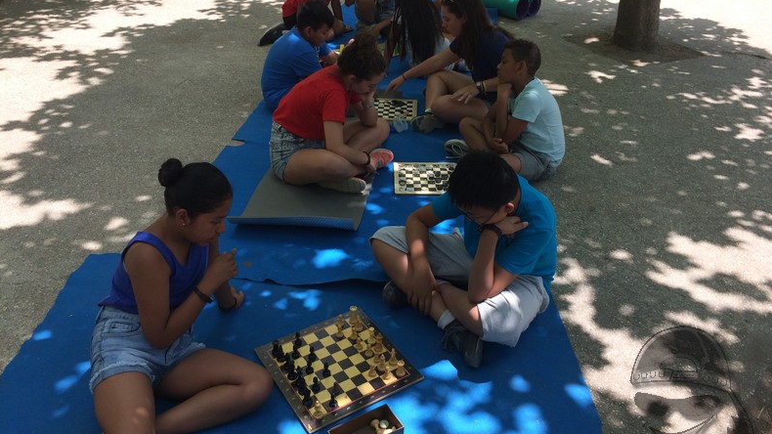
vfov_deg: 36.6
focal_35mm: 32
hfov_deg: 61.0
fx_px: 655
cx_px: 388
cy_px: 181
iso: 32
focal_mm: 4.15
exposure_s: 1/820
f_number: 2.2
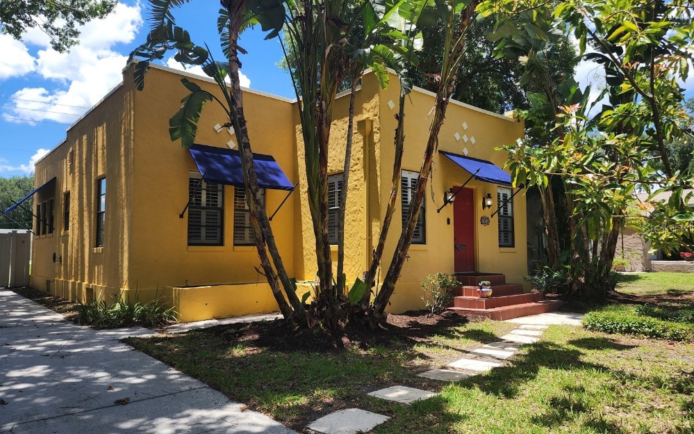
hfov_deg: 72.6
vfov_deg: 49.2
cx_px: 352
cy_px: 227
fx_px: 473
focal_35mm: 25
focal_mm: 6.4
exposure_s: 1/544
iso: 12
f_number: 1.8
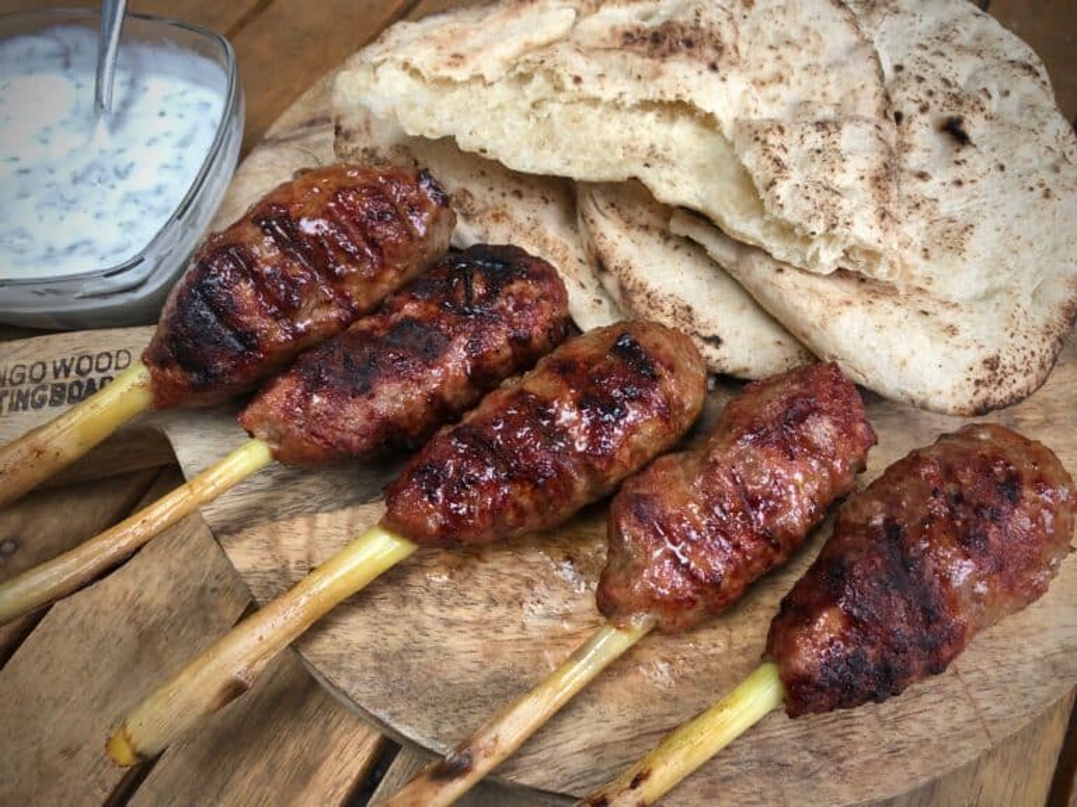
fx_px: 871
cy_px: 404
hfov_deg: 63.4
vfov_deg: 49.7
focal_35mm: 28
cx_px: 538
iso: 40
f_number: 1.8
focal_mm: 3.99
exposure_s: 1/29
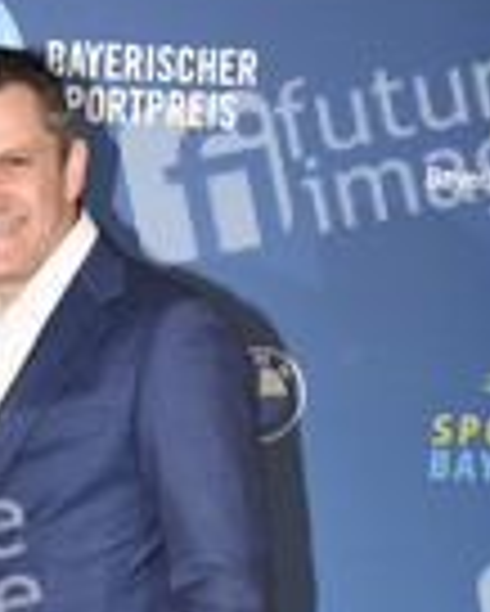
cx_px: -58
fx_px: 1992
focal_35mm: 110
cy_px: 832
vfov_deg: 16.4
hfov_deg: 13.7
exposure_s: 1/80
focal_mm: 40
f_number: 6.3
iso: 2500
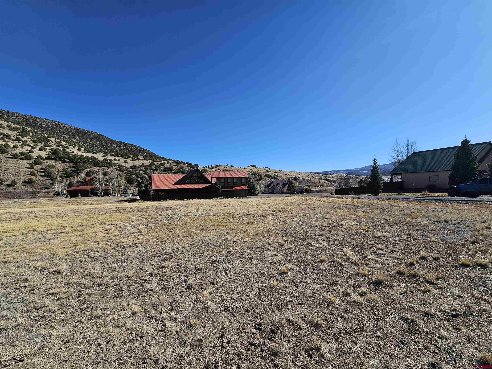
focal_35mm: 13
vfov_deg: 89.9
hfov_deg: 106.2
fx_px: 185
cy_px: 184
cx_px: 246
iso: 50
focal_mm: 2.2
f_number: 2.2
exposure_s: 1/2874
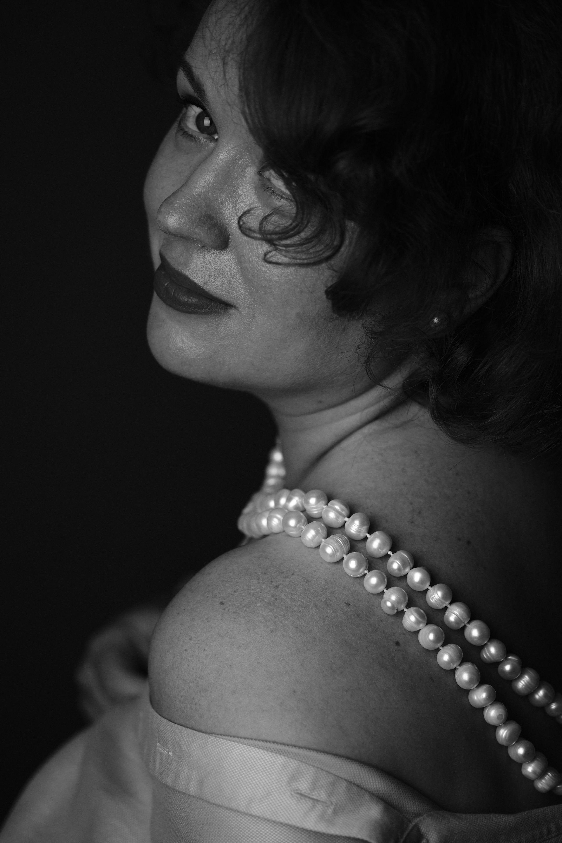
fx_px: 2107
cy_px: 422
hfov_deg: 15.2
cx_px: 281
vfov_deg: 22.6
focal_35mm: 90
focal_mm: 60
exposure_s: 1/125
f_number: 2.4
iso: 320
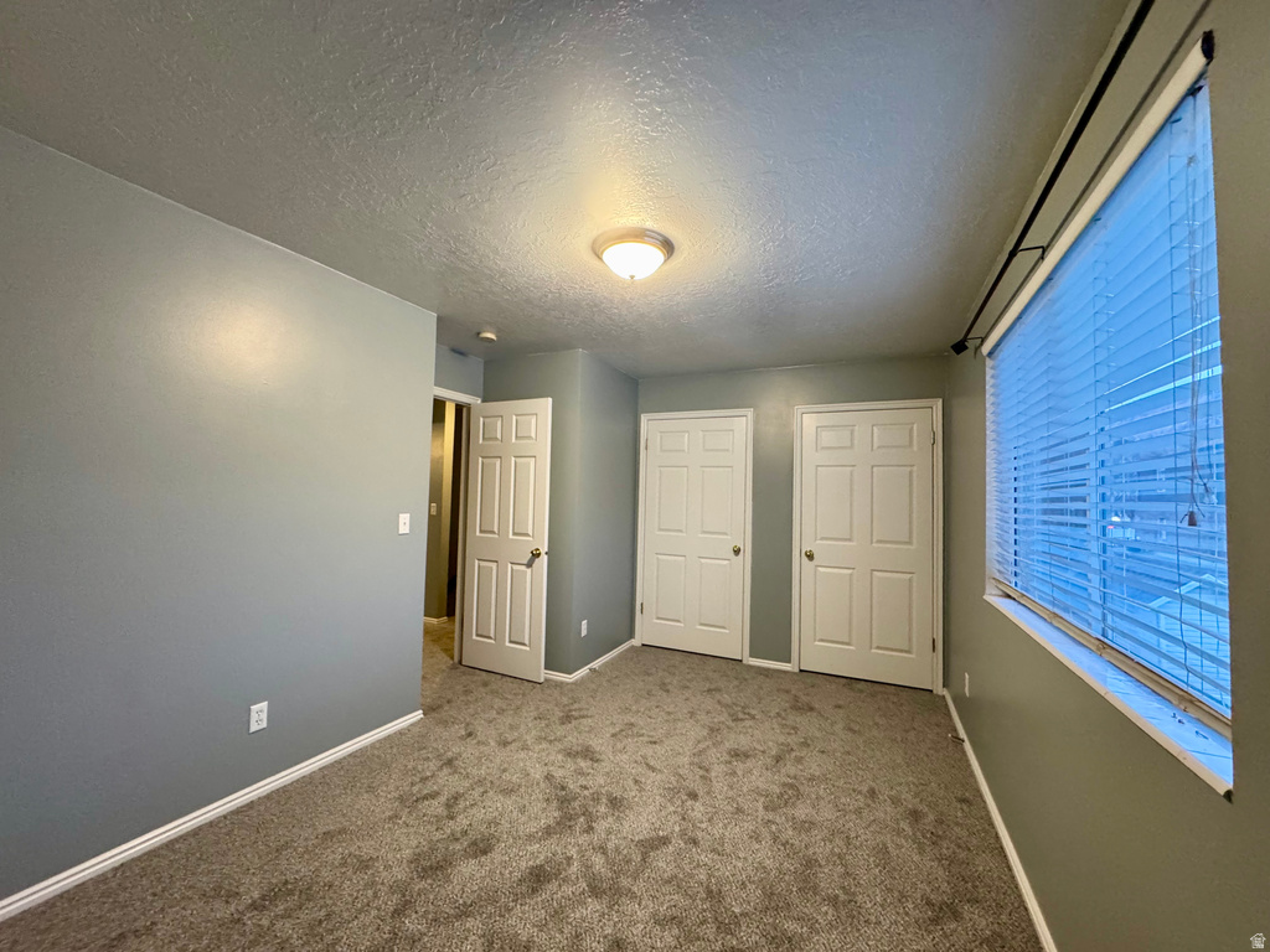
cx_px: 635
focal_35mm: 14
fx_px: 514
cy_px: 476
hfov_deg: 102.1
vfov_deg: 85.7
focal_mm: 2.22
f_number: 2.2
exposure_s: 1/60
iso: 500
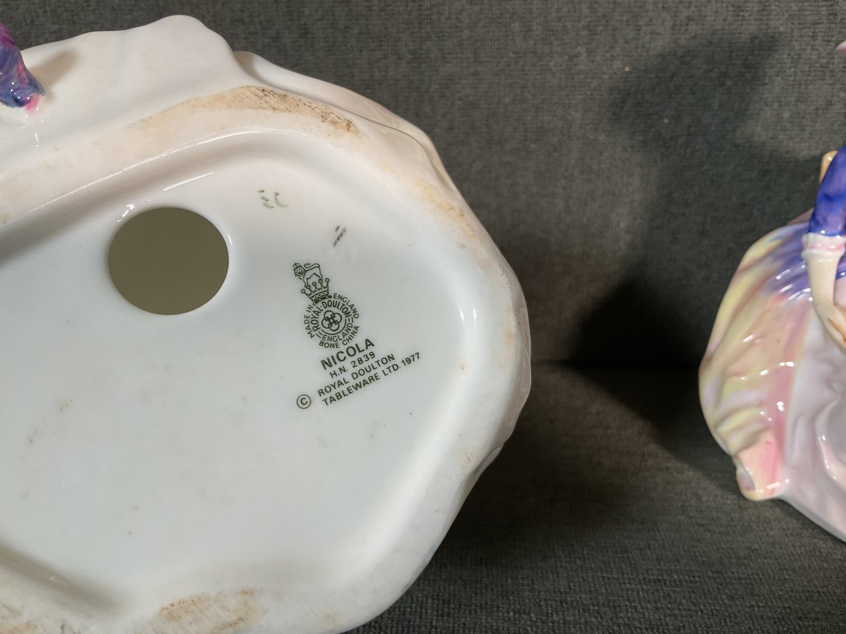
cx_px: 423
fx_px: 709
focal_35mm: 29
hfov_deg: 61.7
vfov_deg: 48.2
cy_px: 317
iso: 40
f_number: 1.8
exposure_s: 1/60
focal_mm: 3
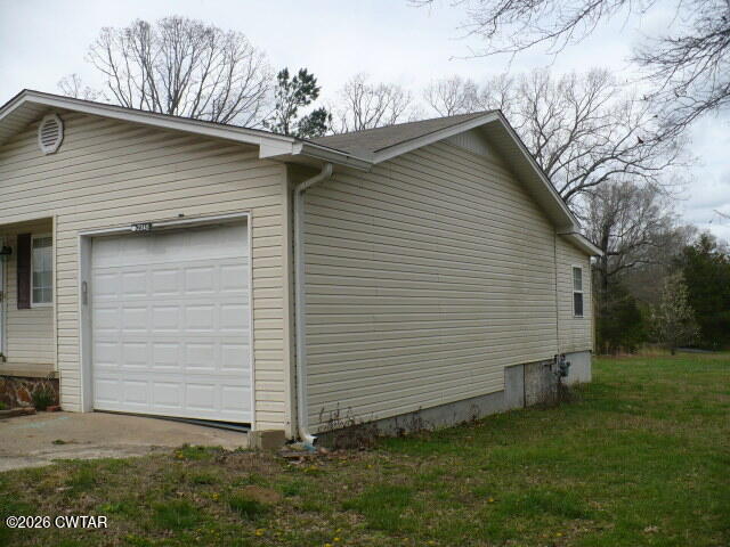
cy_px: 274
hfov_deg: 50.1
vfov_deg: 38.7
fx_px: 780
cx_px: 365
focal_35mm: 37
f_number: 8
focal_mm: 6.1
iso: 100
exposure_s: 1/160
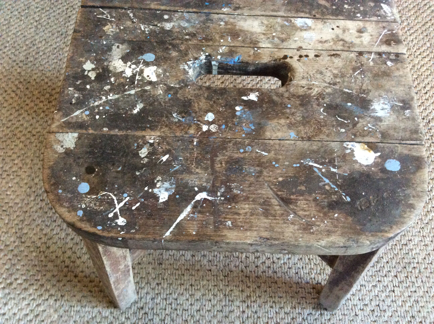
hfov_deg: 56.9
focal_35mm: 32
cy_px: 162
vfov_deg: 44.1
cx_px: 217
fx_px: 401
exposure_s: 1/17
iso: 320
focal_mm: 3.3
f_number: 2.4
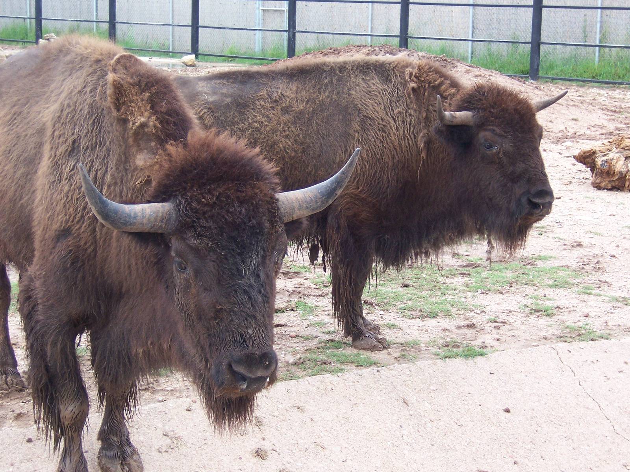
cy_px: 236
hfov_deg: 26.7
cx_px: 315
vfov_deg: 20.2
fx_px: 1329
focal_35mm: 73
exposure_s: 1/125
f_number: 4.3
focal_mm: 12.1
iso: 140
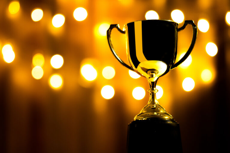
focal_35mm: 90
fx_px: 575
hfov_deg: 22.6
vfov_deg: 15.2
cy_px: 76
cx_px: 115
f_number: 2.4
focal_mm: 60
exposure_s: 1/10
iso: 200
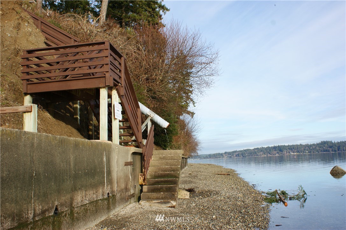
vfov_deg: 39.9
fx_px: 317
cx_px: 173
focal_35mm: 33
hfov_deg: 57.3
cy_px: 115
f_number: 10
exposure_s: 1/80
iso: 100
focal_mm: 22
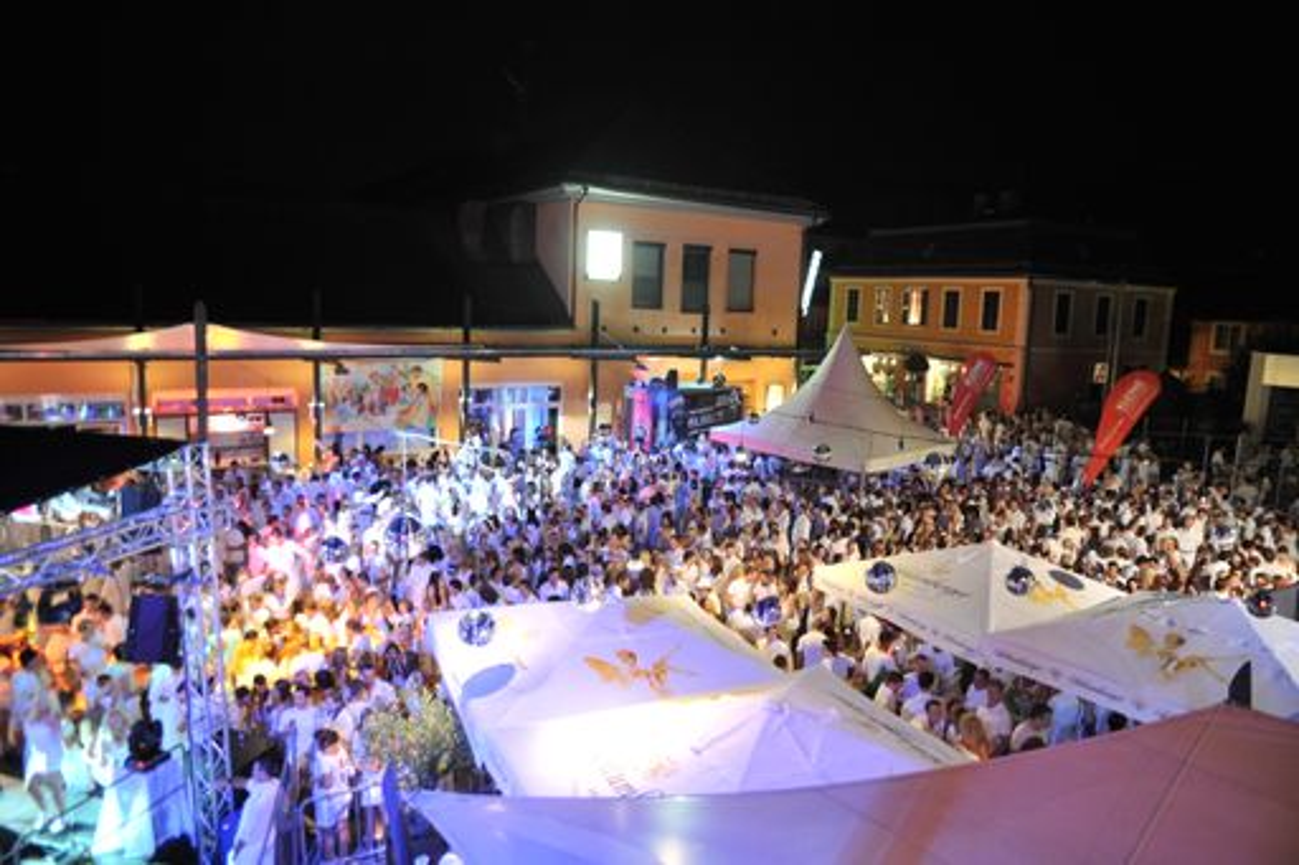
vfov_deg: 53.1
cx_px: 650
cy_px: 432
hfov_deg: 73.8
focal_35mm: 24
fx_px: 866
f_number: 2.8
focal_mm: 24
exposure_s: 1/6
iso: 800
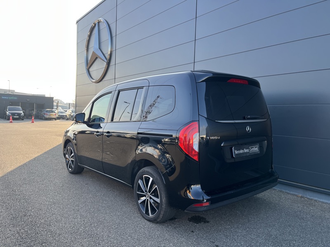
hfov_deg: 67.3
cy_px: 124
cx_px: 165
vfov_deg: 53.1
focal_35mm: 26
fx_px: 248
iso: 50
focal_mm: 5.1
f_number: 1.6
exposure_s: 1/510
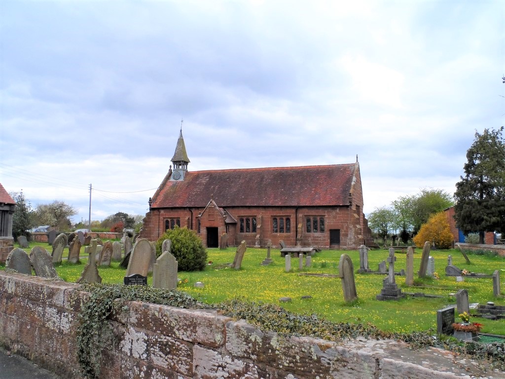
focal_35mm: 32
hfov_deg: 56.8
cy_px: 190
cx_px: 252
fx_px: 467
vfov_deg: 44.2
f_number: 3.4
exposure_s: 1/500
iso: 80
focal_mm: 5.3
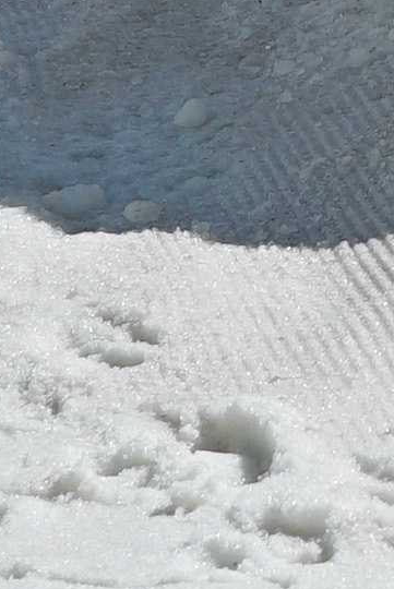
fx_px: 7078
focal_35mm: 432
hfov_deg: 3.1
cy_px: -731
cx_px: 1084
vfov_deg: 4.7
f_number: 4
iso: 100
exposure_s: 1/2000
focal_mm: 55
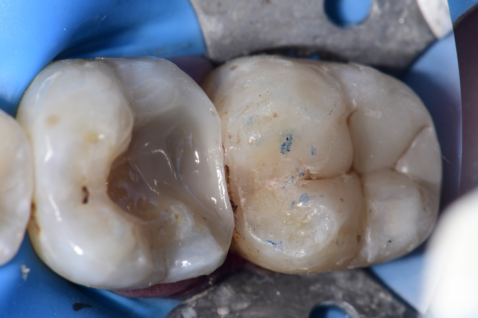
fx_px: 2083
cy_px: 159
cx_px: 239
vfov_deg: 8.7
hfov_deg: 13.1
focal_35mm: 157
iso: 200
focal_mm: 105
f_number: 32
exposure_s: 1/160
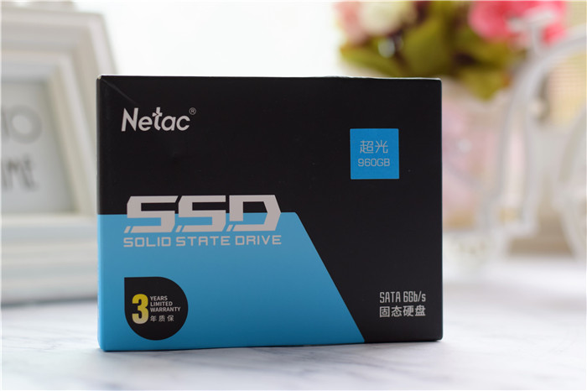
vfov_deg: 18.2
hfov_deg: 27.0
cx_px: 294
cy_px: 196
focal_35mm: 75
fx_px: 1222
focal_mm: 50
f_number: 2.8
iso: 400
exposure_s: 1/160
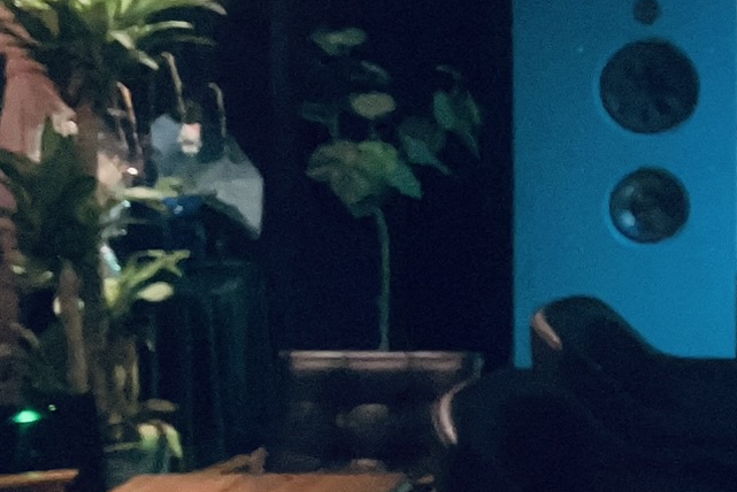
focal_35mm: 93
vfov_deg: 14.7
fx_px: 1905
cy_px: 178
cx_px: 892
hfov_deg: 20.4
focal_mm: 3.99
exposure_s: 1/4
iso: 2000
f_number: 1.8
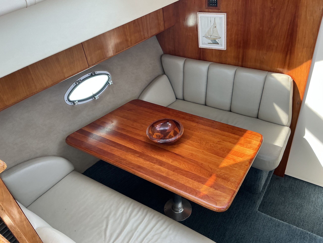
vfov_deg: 48.2
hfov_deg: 61.7
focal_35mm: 29
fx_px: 271
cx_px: 162
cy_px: 122
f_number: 1.8
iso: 50
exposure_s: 1/60
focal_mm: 3
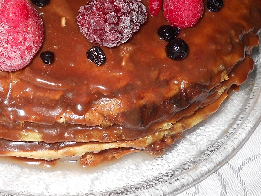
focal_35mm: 75
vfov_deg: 19.4
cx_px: 51
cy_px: 39
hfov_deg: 25.5
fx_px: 565
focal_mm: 6.72
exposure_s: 1/30
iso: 100
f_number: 5.5
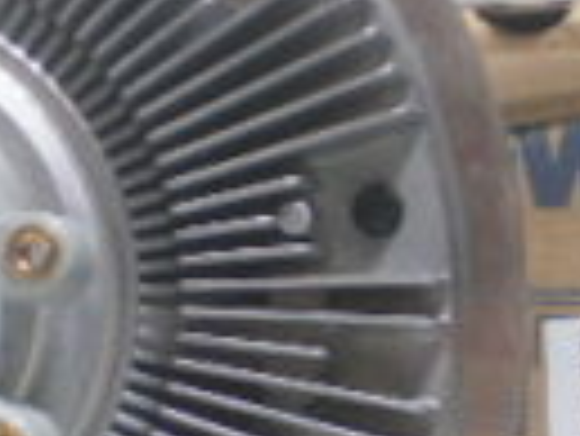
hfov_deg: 13.1
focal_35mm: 150
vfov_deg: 9.9
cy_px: 348
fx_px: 2516
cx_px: 243
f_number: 3.1
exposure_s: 1/30
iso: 100
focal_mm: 6.3
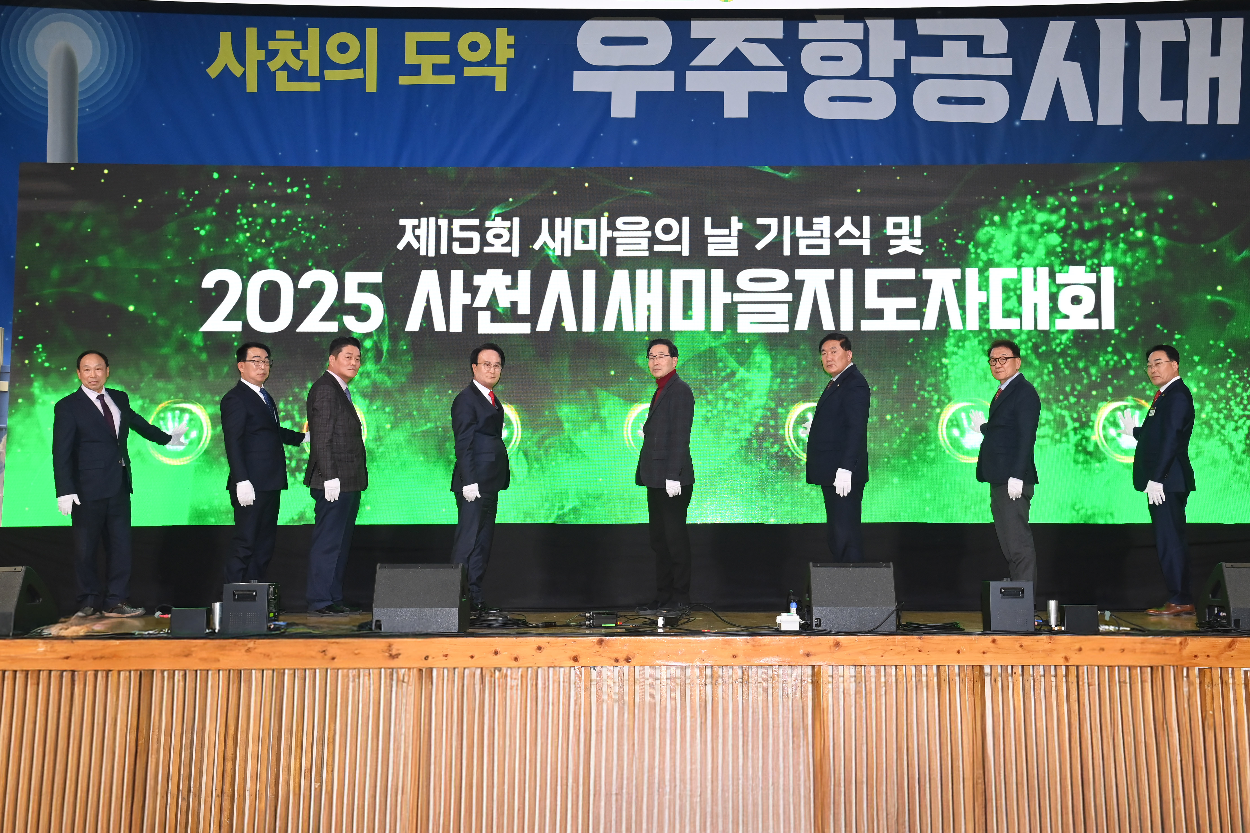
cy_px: 416
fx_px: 1319
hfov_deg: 50.7
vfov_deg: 35.1
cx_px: 625
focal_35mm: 38
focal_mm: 38
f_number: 7.1
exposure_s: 1/250
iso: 2500
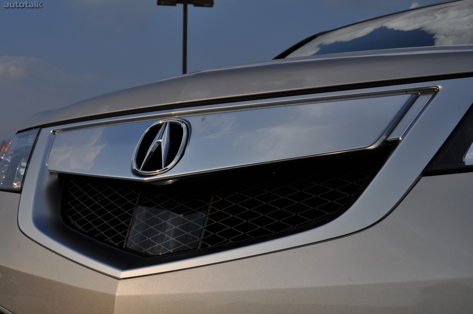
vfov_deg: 25.7
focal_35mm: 52
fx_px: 689
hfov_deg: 37.9
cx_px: 236
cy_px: 157
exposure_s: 1/640
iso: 200
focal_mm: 35
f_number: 13
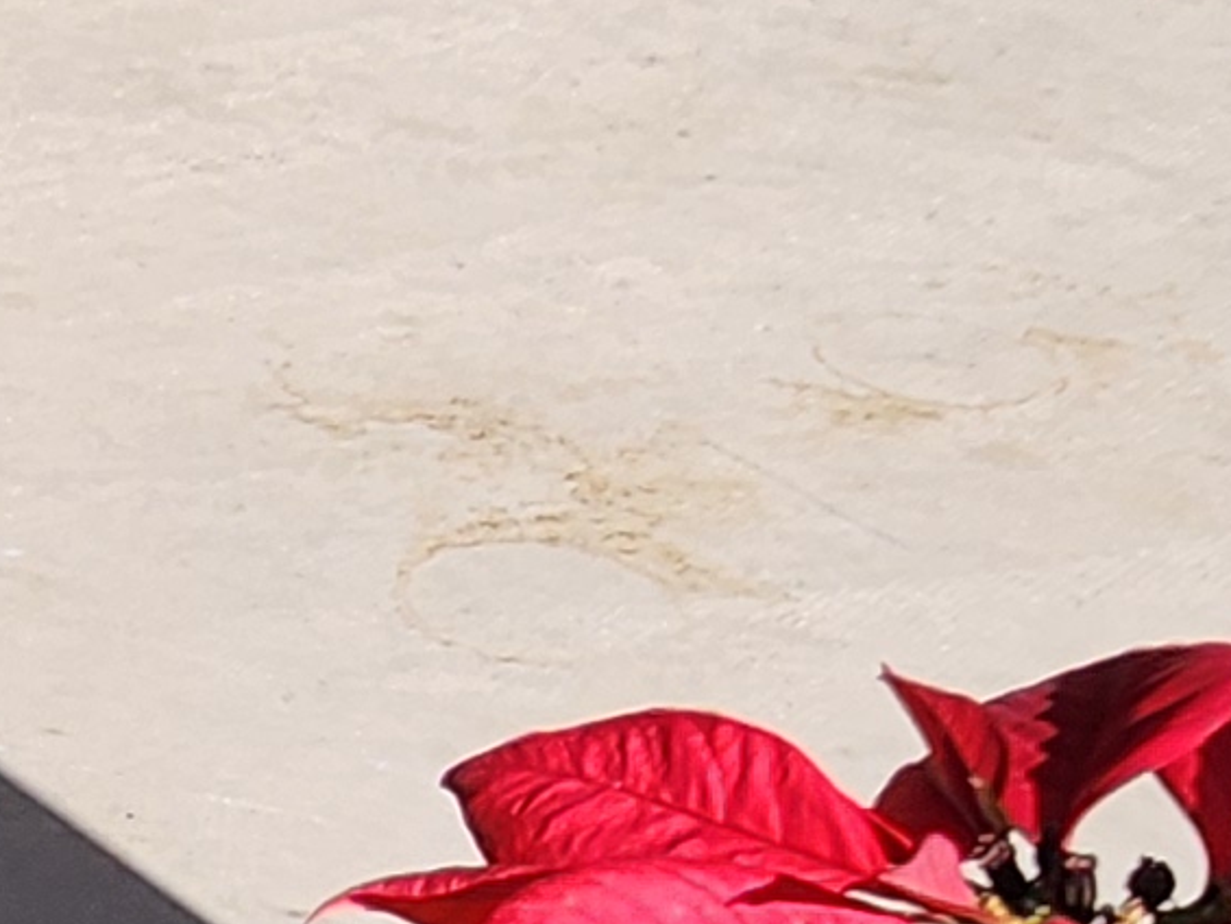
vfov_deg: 15.3
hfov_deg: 21.1
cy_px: 1190
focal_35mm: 92
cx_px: 283
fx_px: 3272
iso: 32
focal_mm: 1.7
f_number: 2.2
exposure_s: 1/1099
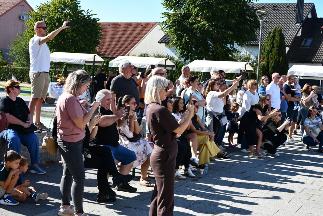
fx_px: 511
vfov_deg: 23.8
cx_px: 162
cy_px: 108
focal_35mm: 57
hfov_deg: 35.1
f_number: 8
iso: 140
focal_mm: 38
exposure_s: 1/250
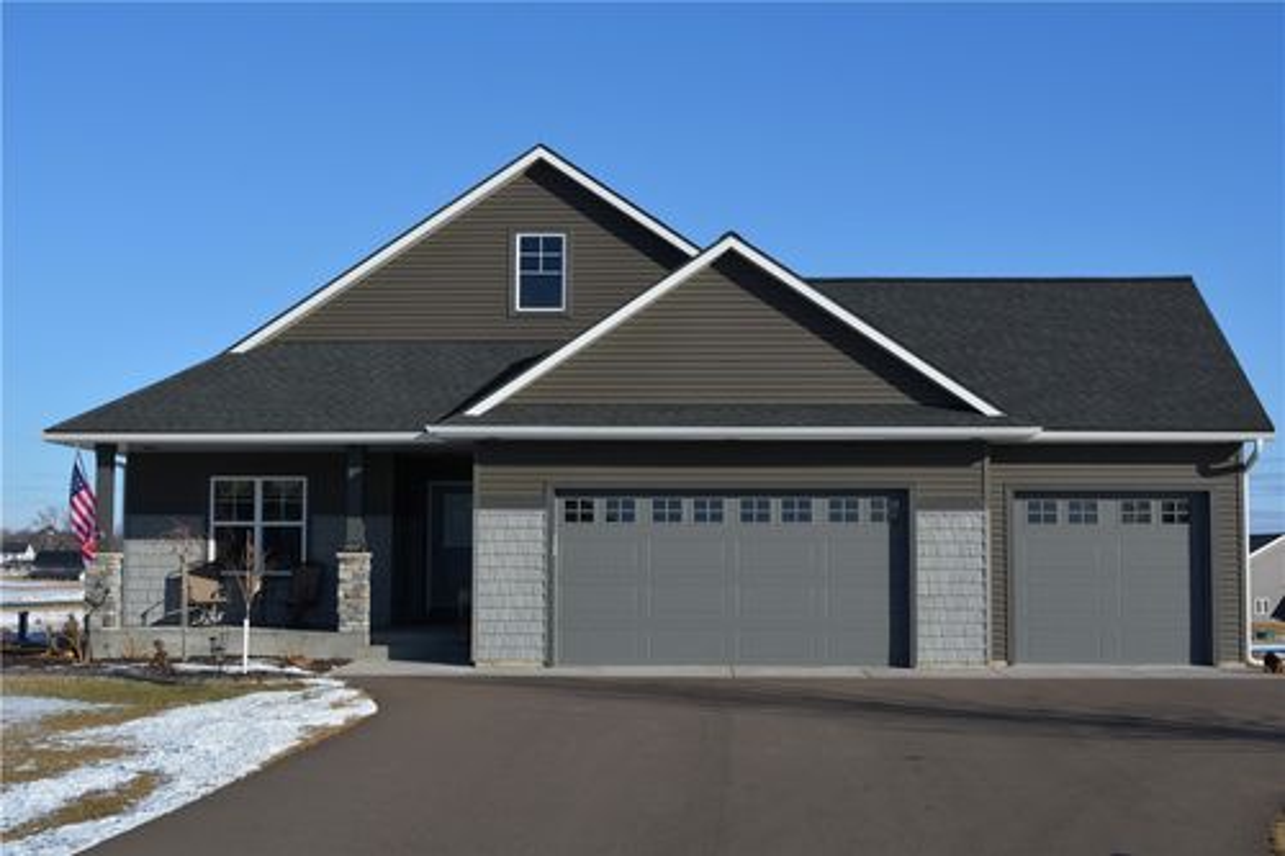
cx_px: 642
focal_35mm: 48
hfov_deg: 41.1
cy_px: 428
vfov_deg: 28.1
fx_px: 1713
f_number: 8
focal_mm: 32
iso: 100
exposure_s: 1/320
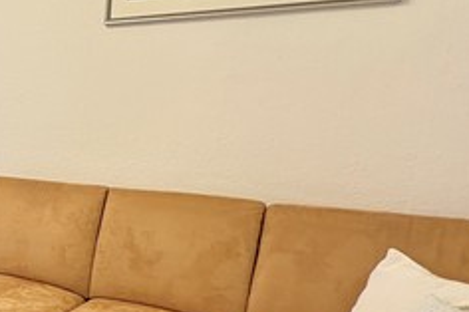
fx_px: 573
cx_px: -162
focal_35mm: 44
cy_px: 206
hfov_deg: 32.0
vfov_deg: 30.3
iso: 200
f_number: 2.2
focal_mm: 2.22
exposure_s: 1/50
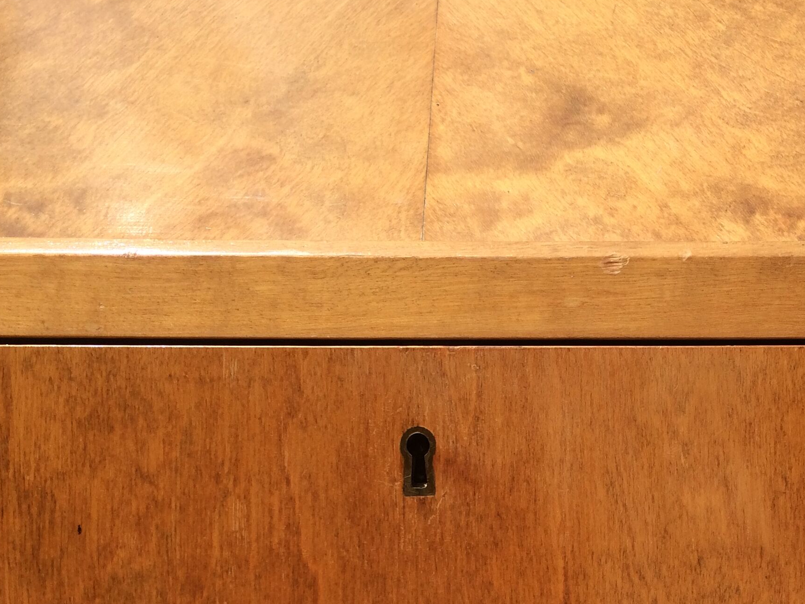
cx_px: 587
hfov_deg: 34.3
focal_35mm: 55
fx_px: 1279
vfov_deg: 25.6
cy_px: 566
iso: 32
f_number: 2.2
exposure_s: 1/3165
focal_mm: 4.15
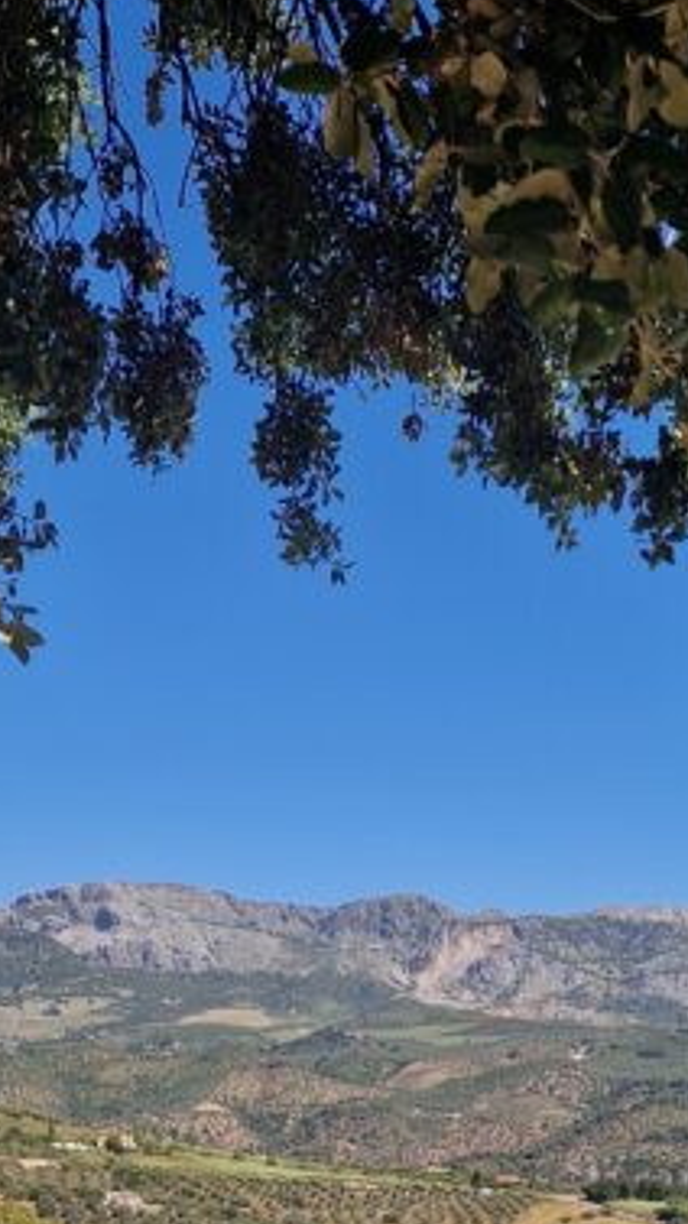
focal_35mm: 68
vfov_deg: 26.6
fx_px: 2206
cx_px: 545
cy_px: 1558
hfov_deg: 17.6
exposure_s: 1/2560
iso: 50
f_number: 1.8
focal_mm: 5.4
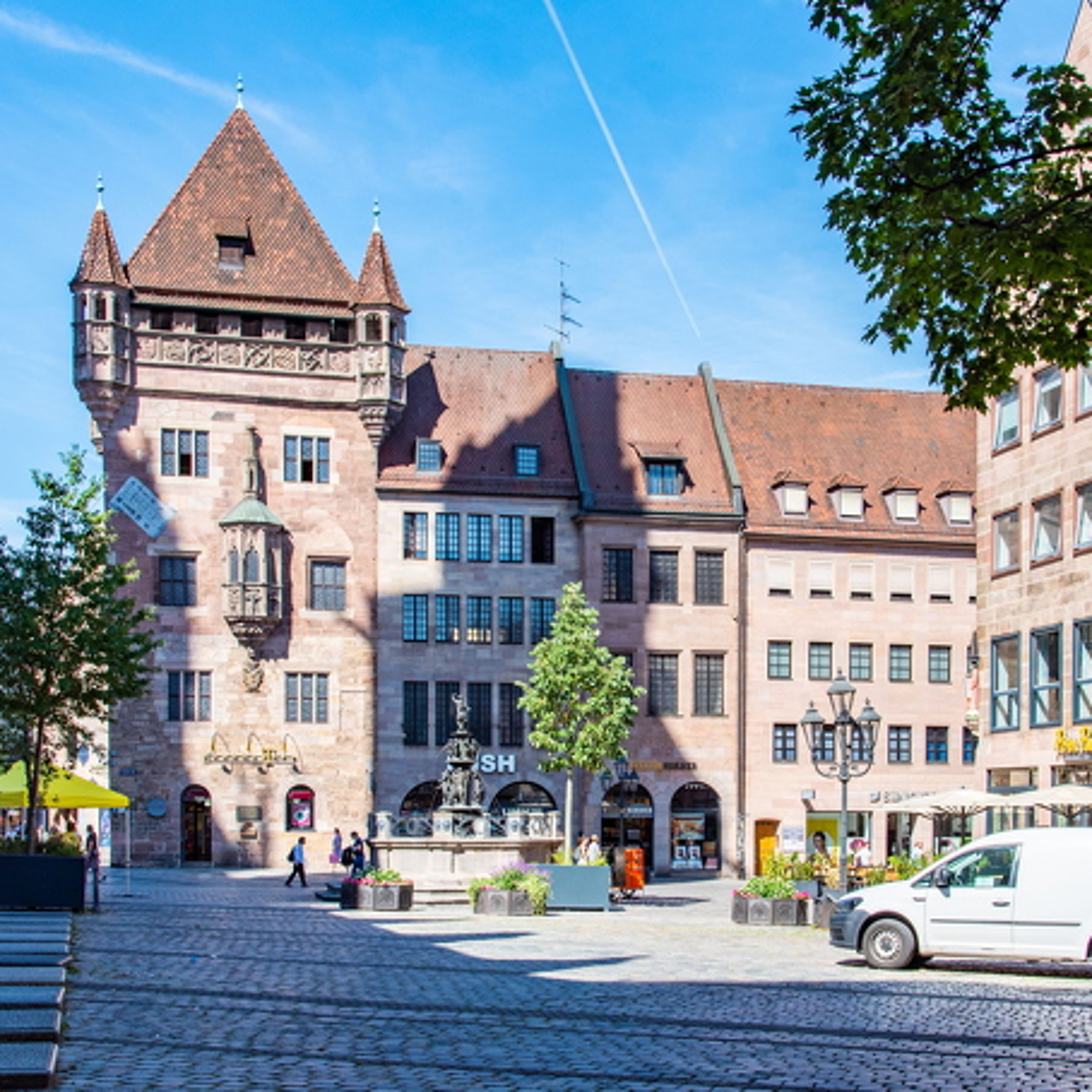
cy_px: 618
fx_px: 1642
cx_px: 616
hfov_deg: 36.7
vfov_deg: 36.7
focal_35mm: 46
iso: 200
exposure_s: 1/400
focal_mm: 31
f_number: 10
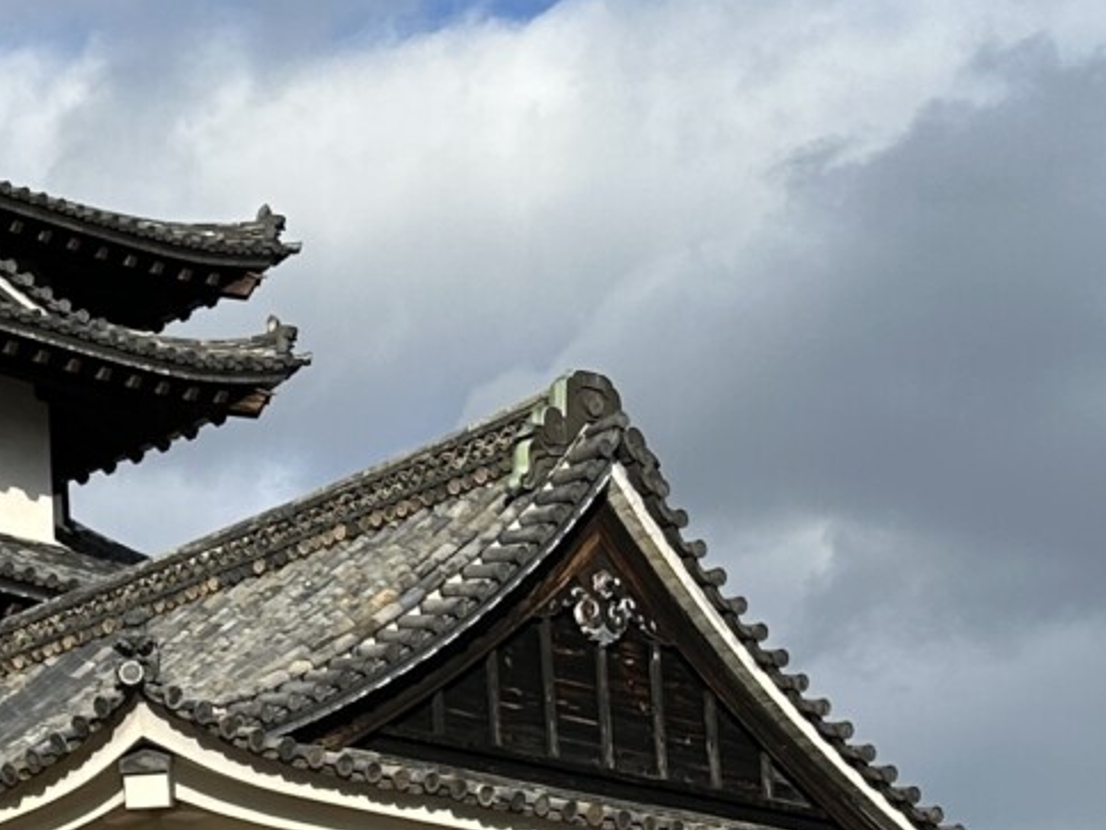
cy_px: 734
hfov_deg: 15.4
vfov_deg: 12.4
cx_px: -528
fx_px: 3802
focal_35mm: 119
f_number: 1.78
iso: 80
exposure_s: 1/4184
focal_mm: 6.86
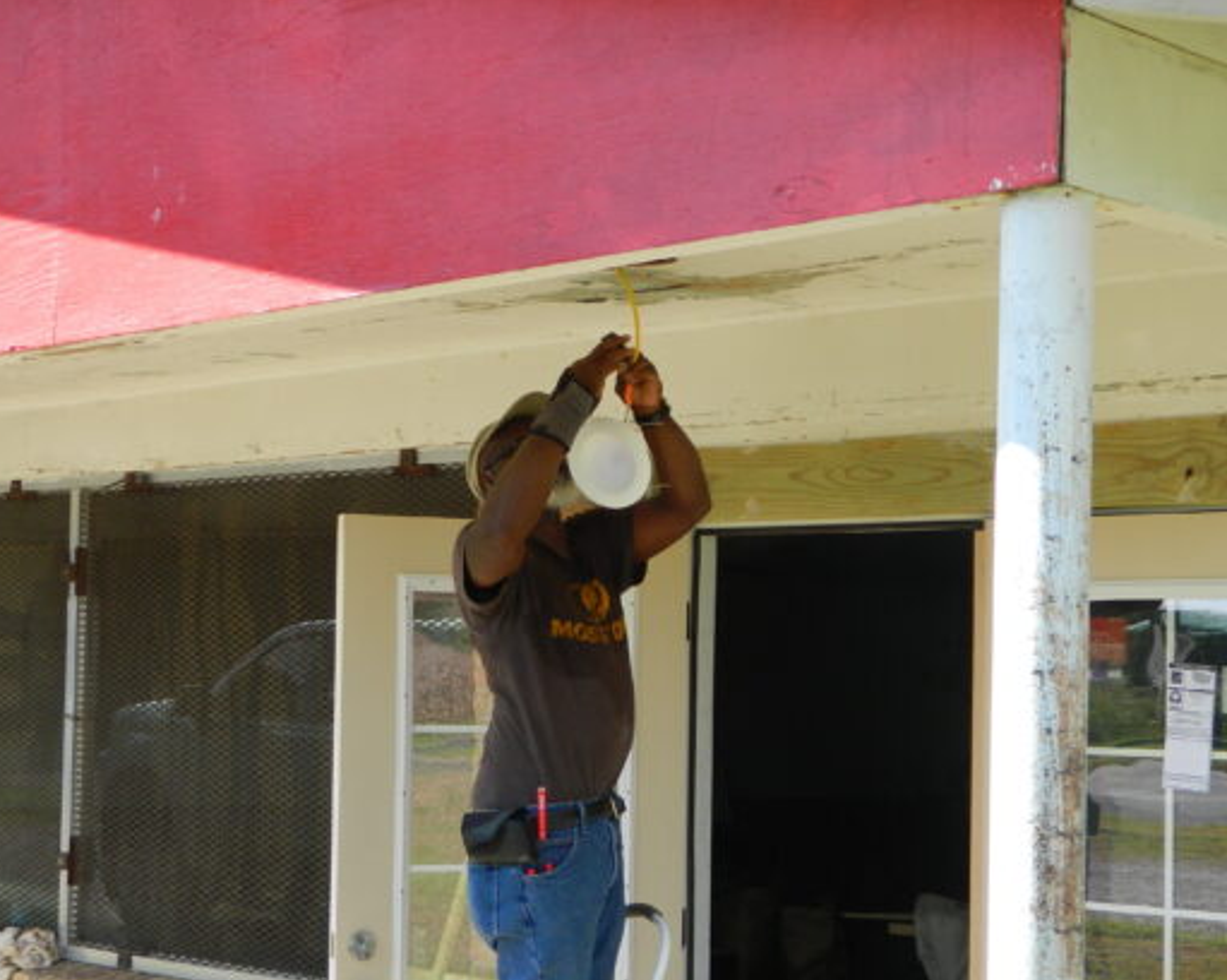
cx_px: 499
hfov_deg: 27.5
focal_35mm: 69
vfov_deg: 22.1
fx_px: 2504
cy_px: 576
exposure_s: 1/250
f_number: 3.6
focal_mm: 8.4
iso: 80
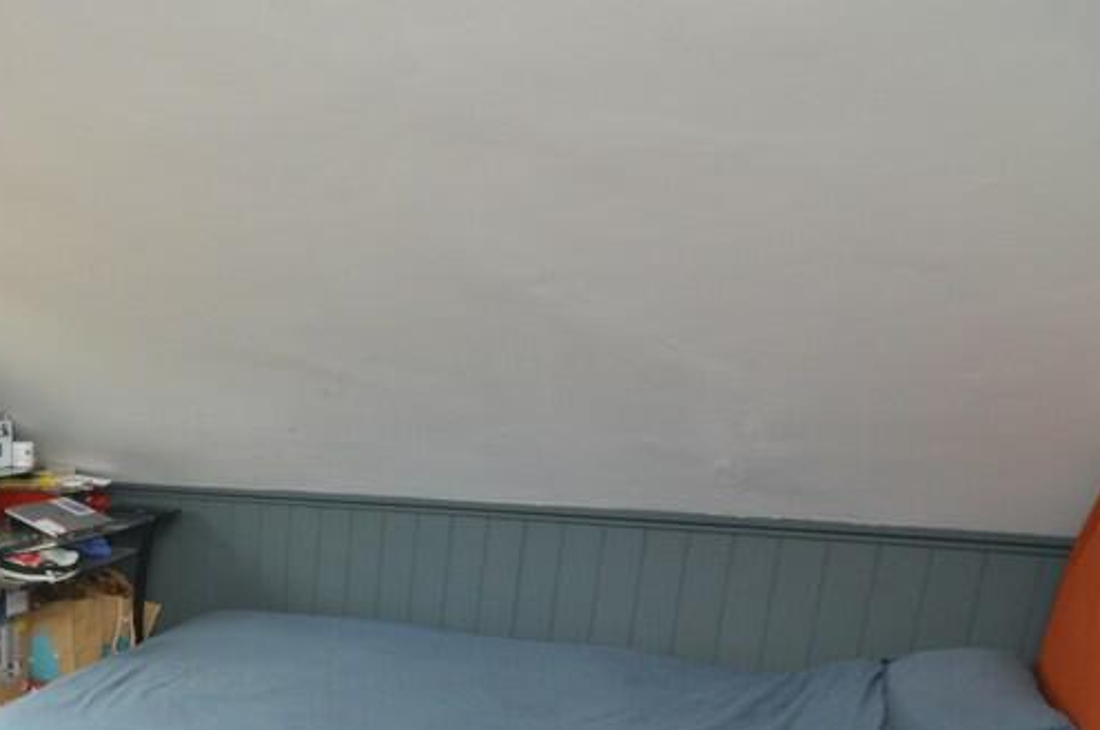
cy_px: 643
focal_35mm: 34
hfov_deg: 46.8
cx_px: 4
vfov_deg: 36.5
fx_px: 1038
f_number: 4
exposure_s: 1/60
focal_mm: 11
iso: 800
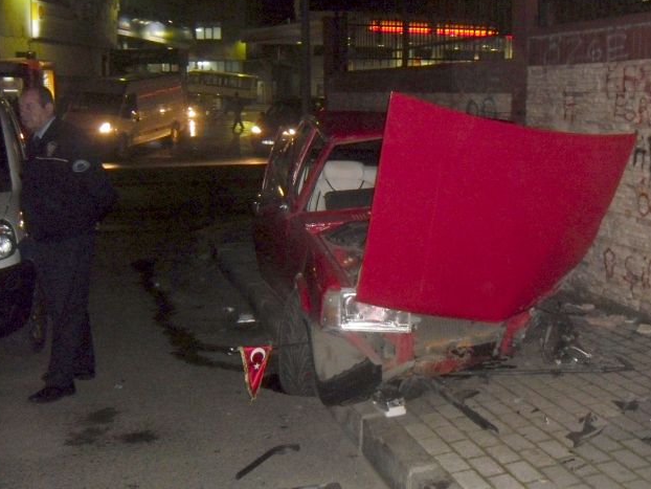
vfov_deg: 40.7
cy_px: 238
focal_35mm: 35
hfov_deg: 52.6
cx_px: 323
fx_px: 658
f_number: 2.8
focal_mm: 6
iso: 400
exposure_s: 1/45
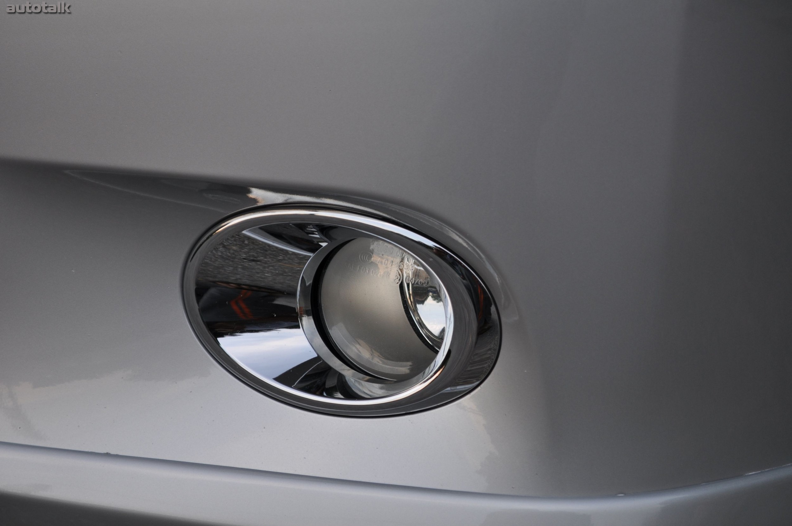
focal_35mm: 82
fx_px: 1813
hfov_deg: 24.6
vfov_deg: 16.5
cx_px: 396
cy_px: 263
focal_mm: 55
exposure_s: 1/160
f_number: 6.3
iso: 200
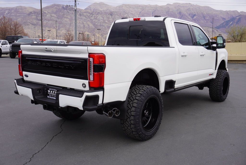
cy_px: 82
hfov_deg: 51.3
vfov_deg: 35.5
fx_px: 256
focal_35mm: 38
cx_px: 123
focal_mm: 25
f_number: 8
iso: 100
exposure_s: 1/100
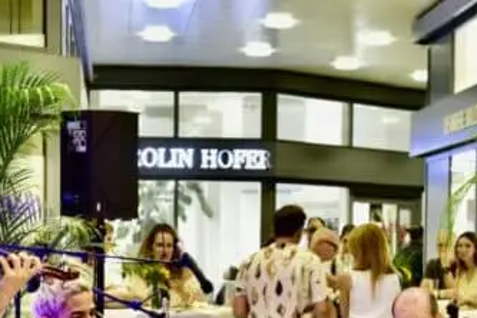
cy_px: 386
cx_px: 223
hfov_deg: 16.7
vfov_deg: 10.9
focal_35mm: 123
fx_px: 1630
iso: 800
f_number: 5
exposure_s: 1/50
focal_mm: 40
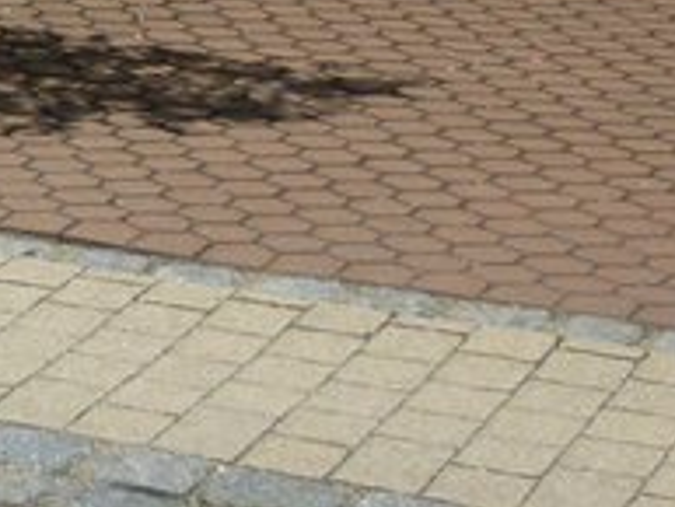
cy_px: -769
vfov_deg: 7.6
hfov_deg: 10.4
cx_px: -493
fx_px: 3512
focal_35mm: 180
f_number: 4
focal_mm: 5.2
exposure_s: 1/800
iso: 80
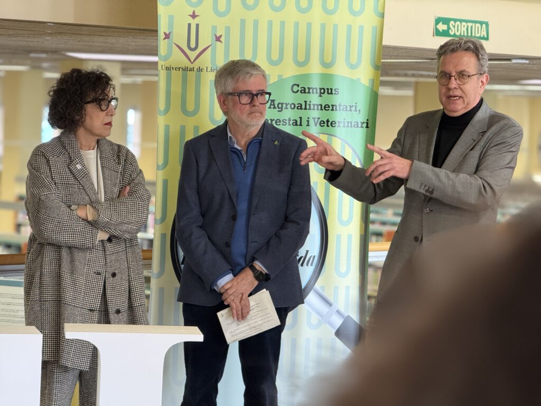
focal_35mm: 120
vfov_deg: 12.3
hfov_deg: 16.4
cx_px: 270
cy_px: 203
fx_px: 1875
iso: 250
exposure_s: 1/50
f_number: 2.8
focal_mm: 15.66
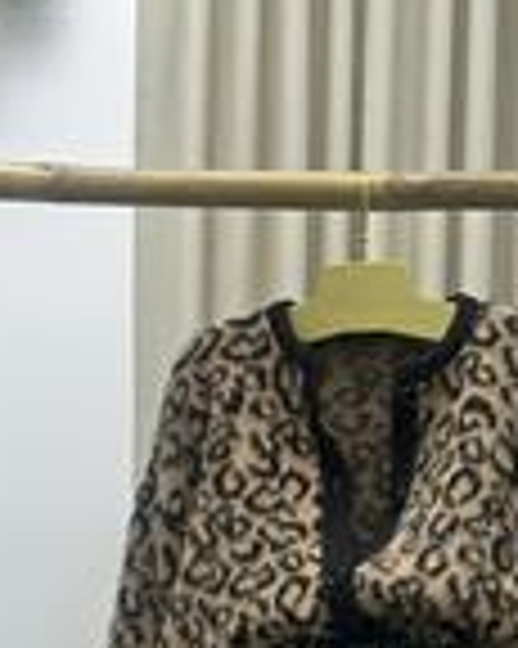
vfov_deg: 14.7
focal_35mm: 130
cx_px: 432
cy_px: 567
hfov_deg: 11.8
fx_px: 2494
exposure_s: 1/156
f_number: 1.78
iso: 64
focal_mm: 6.86
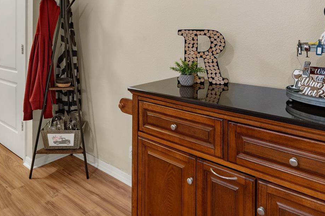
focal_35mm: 26
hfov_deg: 69.0
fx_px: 235
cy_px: 34
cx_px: 136
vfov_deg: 46.1
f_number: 11
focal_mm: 10
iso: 100
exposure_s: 3.2
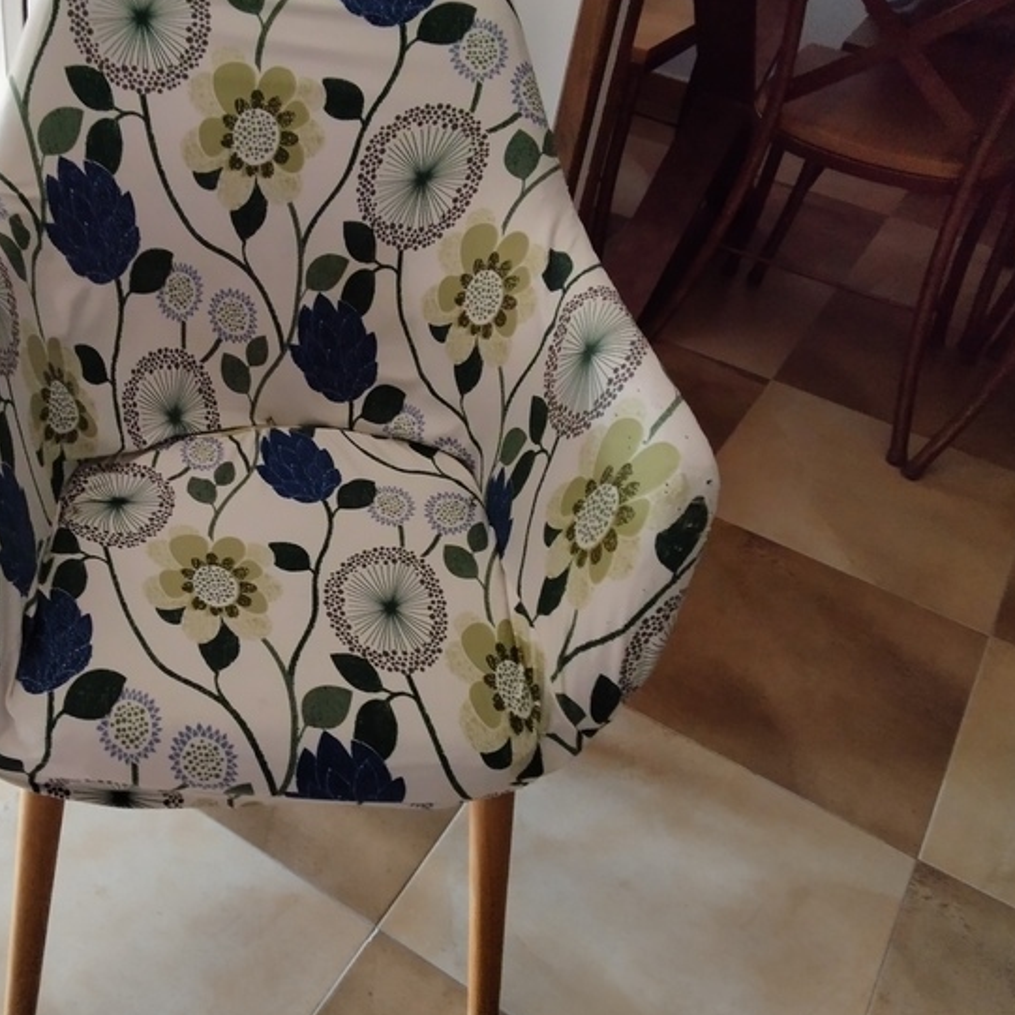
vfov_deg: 48.4
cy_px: 492
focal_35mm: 34
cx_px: 304
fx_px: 1128
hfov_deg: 47.3
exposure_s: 1/50
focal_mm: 2.78
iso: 127
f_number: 2
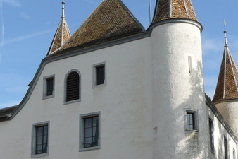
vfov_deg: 18.9
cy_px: 134
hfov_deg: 28.2
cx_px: 75
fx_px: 469
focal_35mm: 71
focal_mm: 6
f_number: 5.6
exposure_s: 1/400
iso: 100
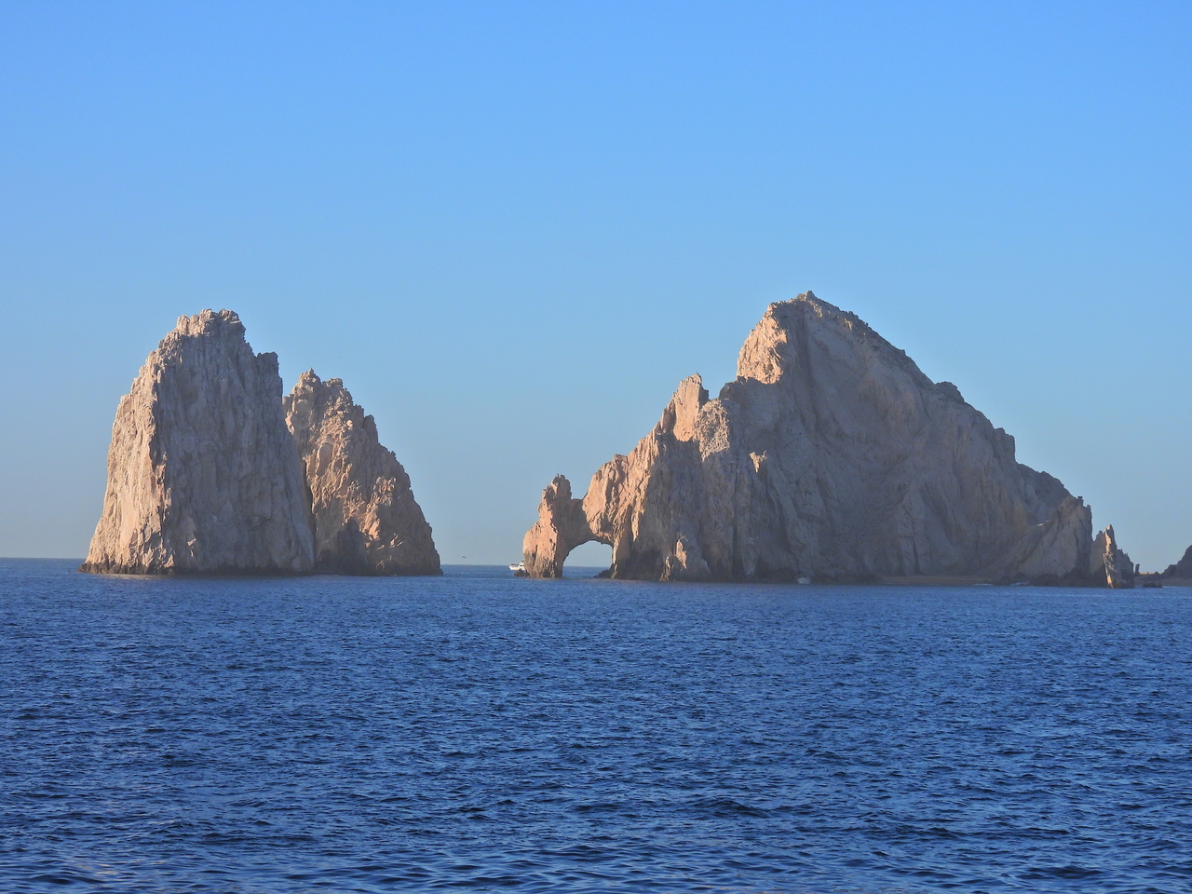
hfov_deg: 20.7
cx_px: 596
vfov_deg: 15.6
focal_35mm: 95
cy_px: 447
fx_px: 3271
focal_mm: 17
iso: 100
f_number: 4
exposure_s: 1/1250
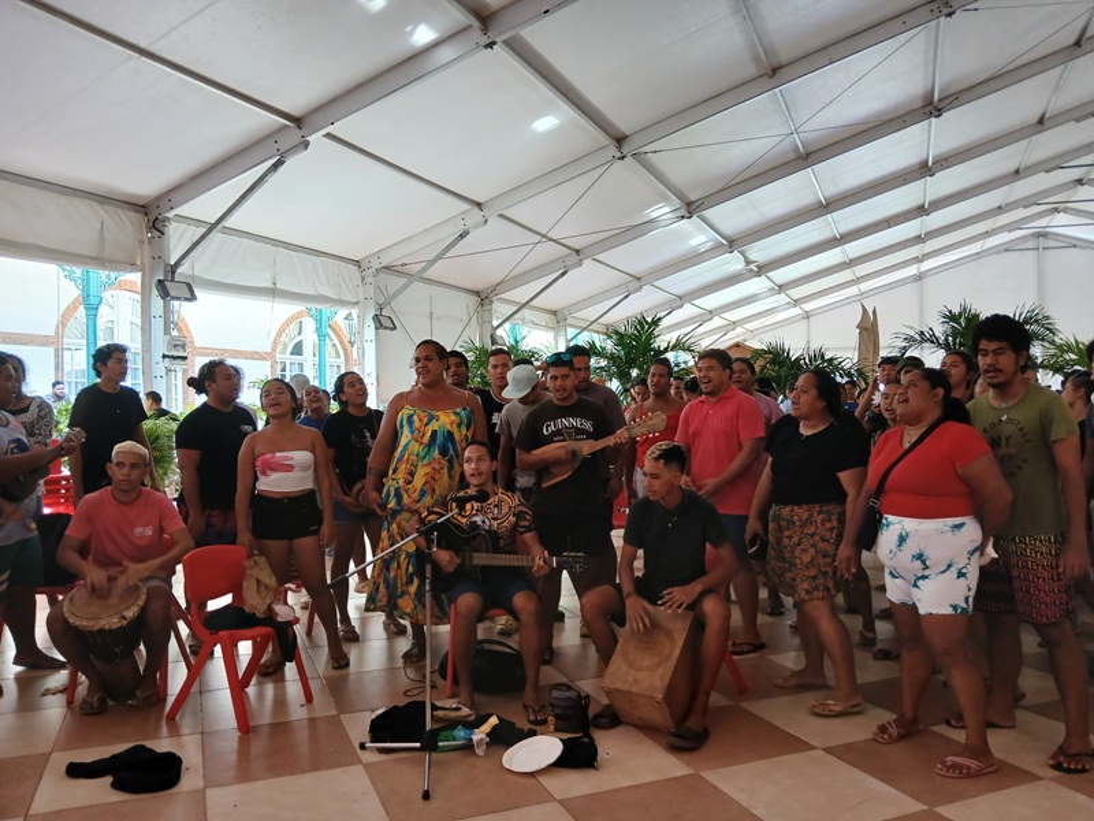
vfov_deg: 53.1
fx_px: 822
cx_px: 547
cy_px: 410
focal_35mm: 26
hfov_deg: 67.3
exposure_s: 1/60
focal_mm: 3.98
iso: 160
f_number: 1.8
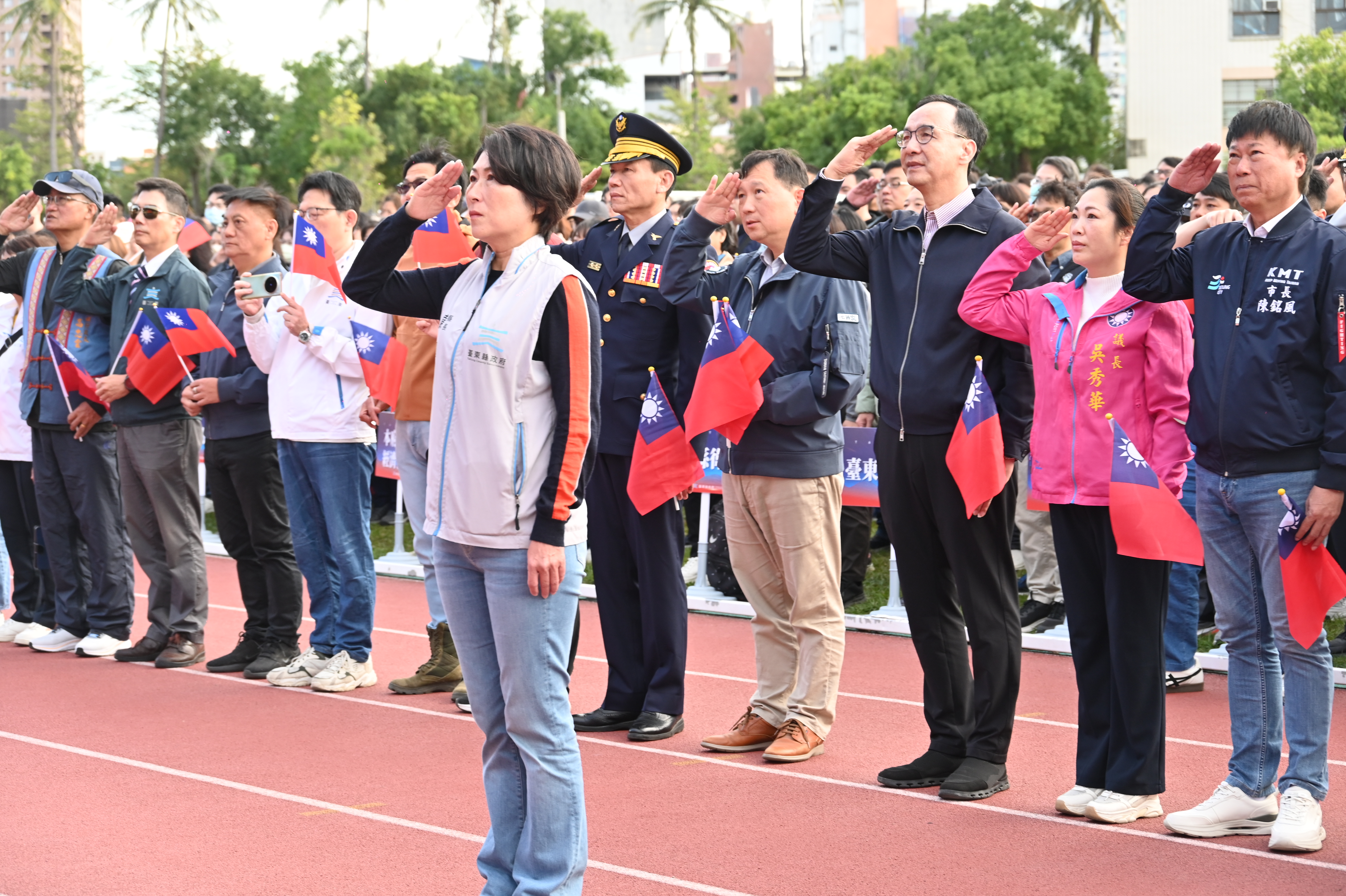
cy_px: 448
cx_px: 673
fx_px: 3065
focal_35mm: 82
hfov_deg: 24.8
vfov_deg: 16.6
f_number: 6.3
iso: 560
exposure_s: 1/125
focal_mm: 82
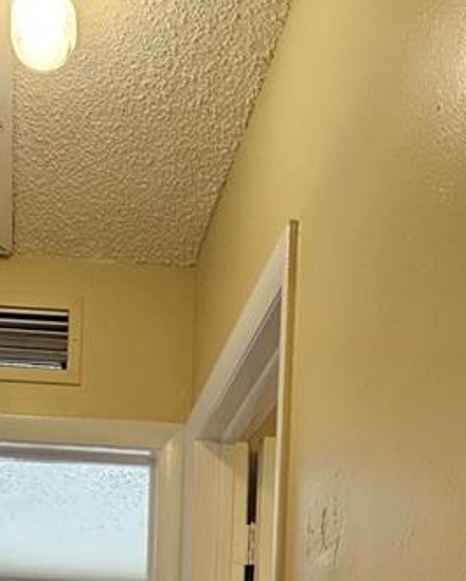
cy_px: 820
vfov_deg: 29.2
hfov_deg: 31.6
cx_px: 69
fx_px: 793
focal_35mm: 46
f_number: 2.2
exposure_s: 1/60
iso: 125
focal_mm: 2.2
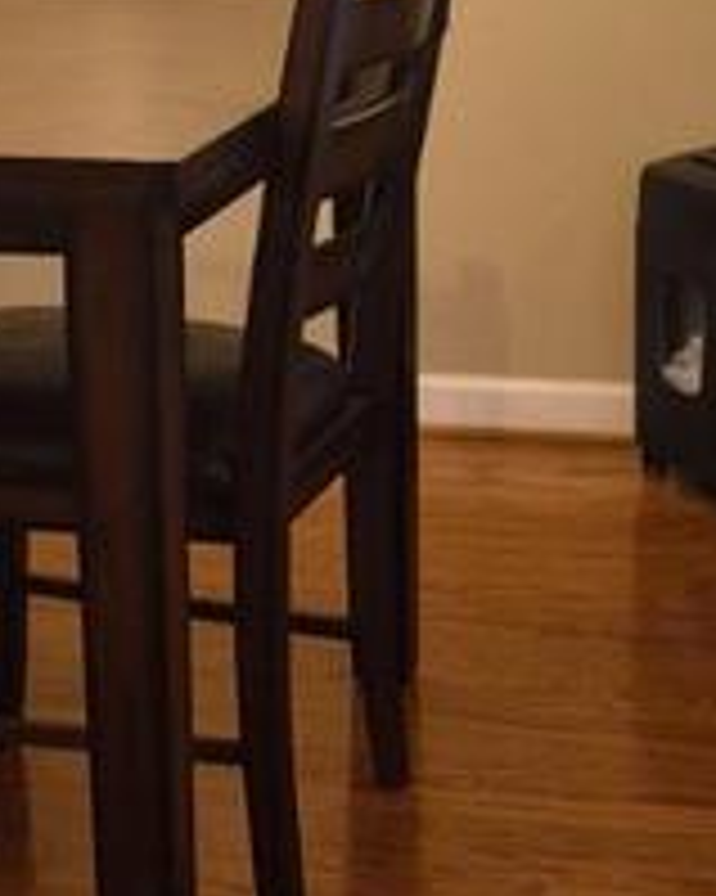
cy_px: 284
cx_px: 203
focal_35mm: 122
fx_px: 3234
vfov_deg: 15.7
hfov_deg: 12.6
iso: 640
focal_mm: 5.4
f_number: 1.8
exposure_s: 1/120
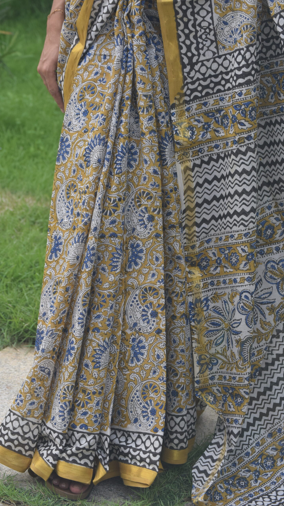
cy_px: 253
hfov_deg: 11.6
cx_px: 142
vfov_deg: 20.6
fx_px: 1392
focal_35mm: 104
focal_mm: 66
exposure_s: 1/200
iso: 400
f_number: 5.6
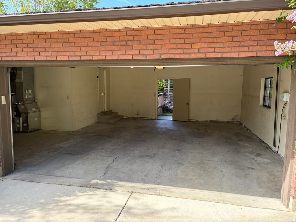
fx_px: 222
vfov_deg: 53.1
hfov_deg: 67.3
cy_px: 111
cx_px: 148
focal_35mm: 26
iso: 64
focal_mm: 5.96
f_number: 1.6
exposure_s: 1/543
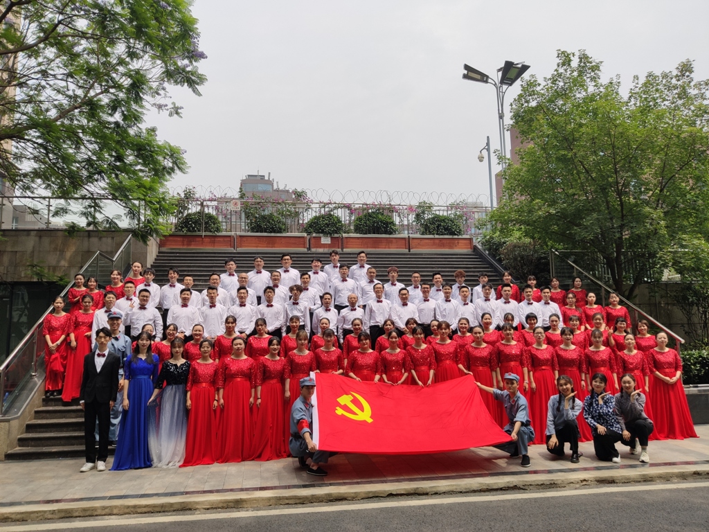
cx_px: 354
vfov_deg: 53.1
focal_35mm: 26
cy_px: 266
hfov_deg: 67.3
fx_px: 533
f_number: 1.75
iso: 112
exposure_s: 1/1930
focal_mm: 4.75
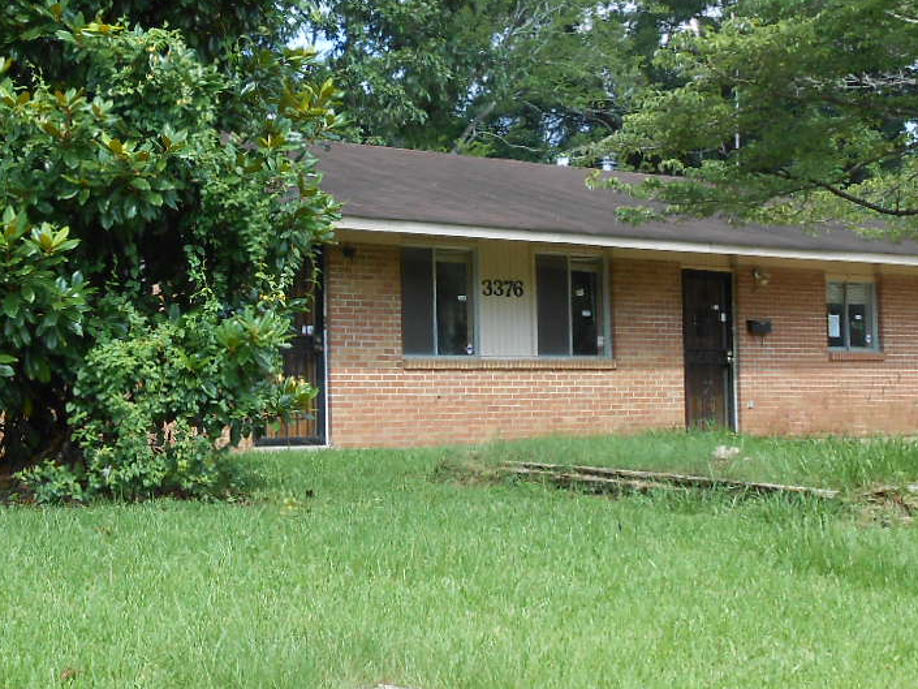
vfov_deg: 24.8
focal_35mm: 59
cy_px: 294
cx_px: 113
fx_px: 1565
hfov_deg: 31.4
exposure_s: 1/320
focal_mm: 4.6
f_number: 3.5
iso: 80
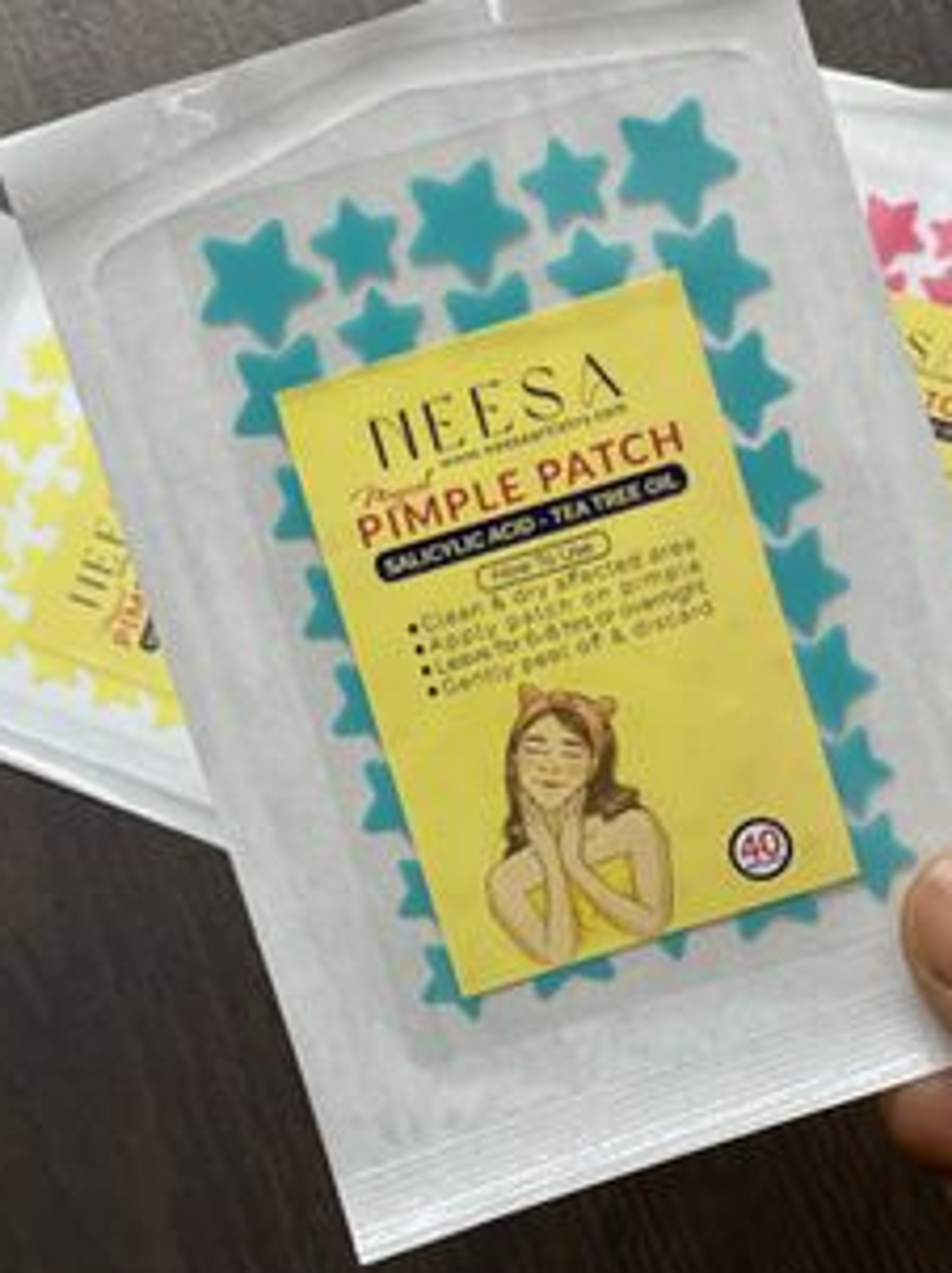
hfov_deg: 14.5
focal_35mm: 102
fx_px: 3746
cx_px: 539
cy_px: 489
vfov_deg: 19.2
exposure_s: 1/50
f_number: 2.8
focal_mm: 9
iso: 160
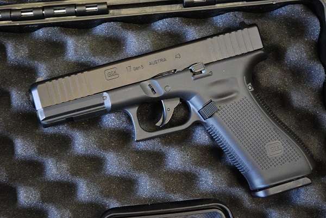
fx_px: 707
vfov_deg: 17.5
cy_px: 109
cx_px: 163
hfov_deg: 26.0
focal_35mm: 78
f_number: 4.5
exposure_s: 1/30
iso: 1250
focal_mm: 52
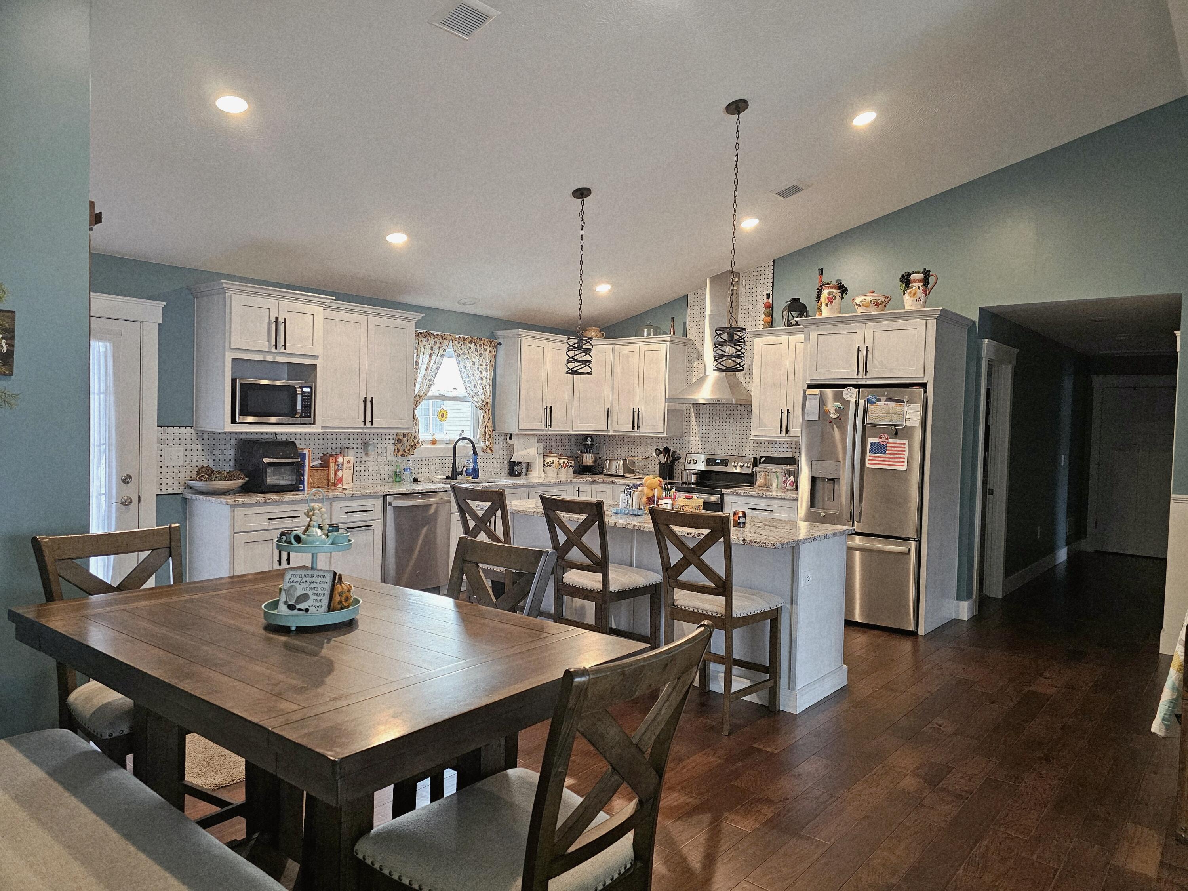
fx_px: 789
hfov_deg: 73.9
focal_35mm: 23
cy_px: 446
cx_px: 594
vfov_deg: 58.9
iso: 640
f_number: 1.7
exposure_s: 1/120
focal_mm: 6.3
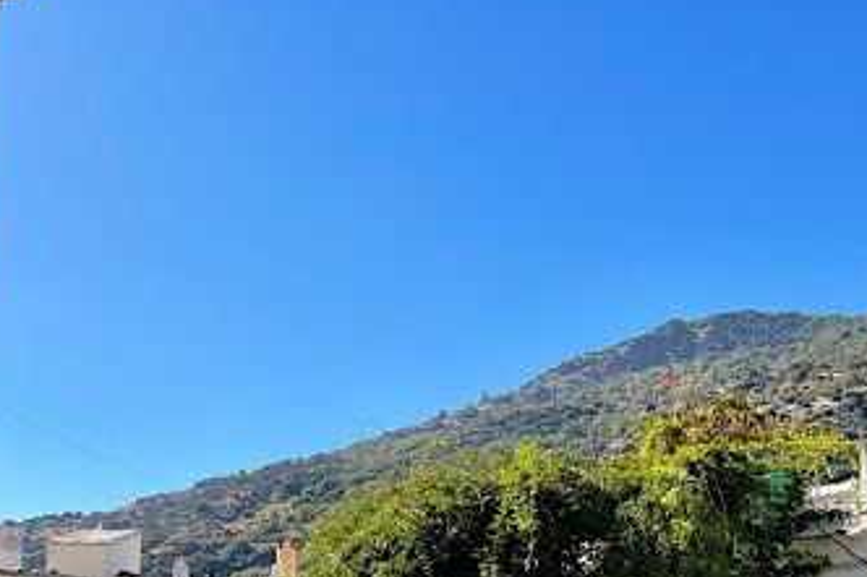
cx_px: 564
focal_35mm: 47
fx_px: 1131
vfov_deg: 27.4
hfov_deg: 41.5
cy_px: 543
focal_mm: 5.1
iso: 32
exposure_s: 1/2597
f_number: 1.6
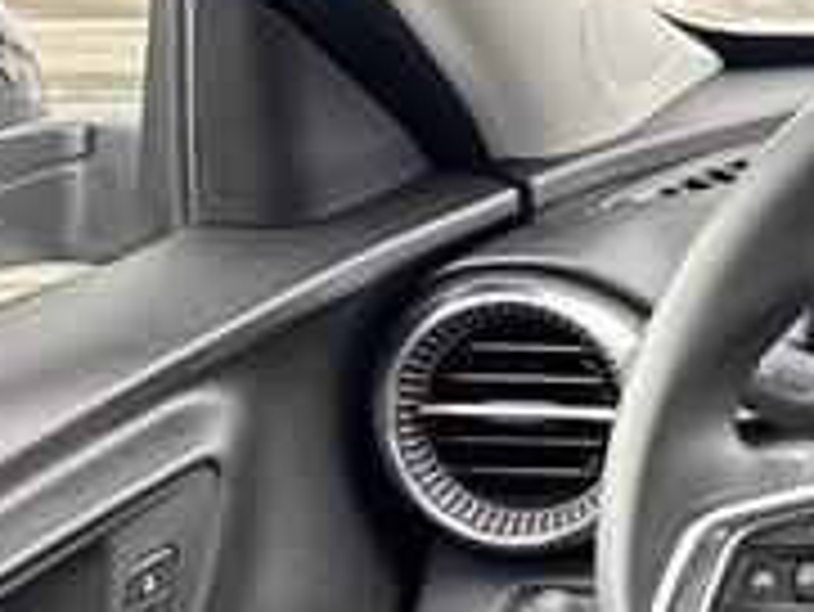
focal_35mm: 85
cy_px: 441
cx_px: 1336
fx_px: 2000
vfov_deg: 17.3
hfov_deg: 19.1
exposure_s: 1/60
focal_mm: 6.76
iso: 320
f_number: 1.78
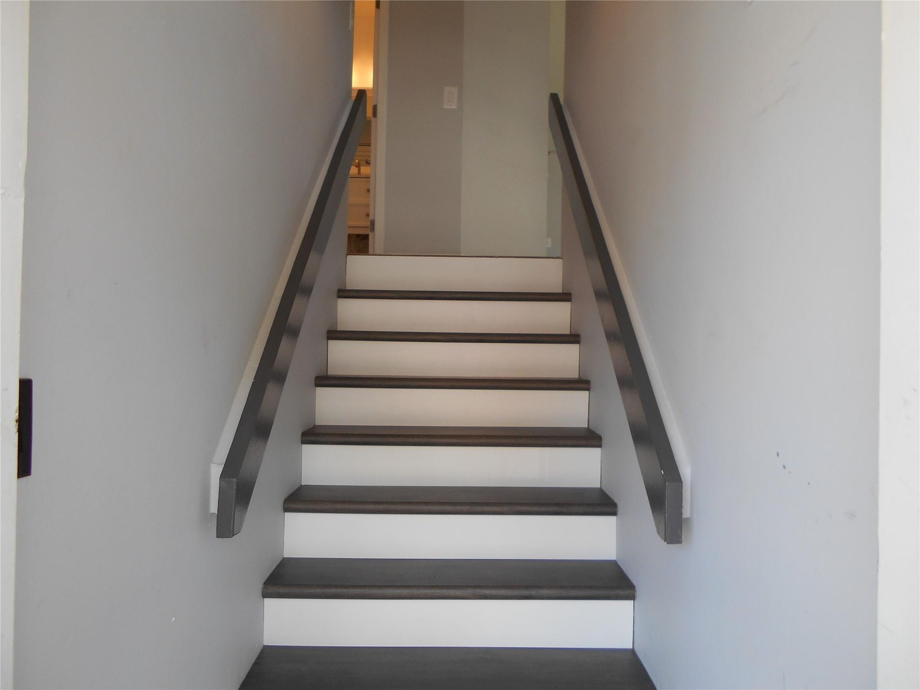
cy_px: 345
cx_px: 460
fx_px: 691
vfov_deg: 53.1
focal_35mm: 26
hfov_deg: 67.3
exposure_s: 1/60
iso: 80
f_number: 3.2
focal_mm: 4.6
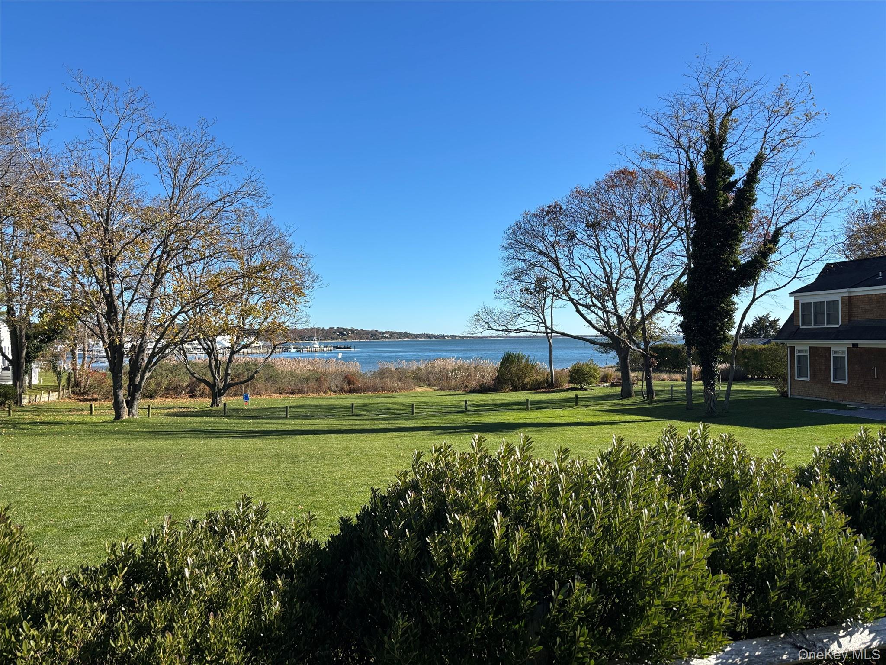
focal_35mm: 26
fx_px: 665
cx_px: 443
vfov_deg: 53.1
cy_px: 332
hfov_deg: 67.3
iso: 50
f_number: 1.6
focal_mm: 5.96
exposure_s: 1/2398
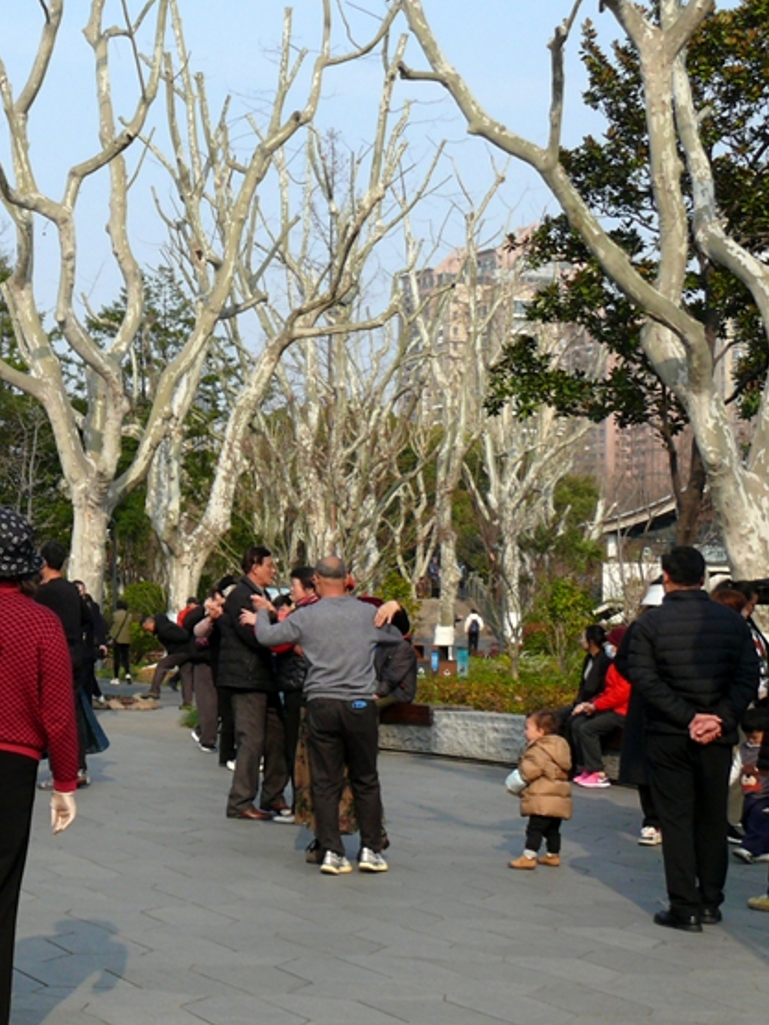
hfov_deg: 21.7
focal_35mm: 63
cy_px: 387
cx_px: -140
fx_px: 1866
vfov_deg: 30.6
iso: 100
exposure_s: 1/320
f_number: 5.6
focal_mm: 7.4
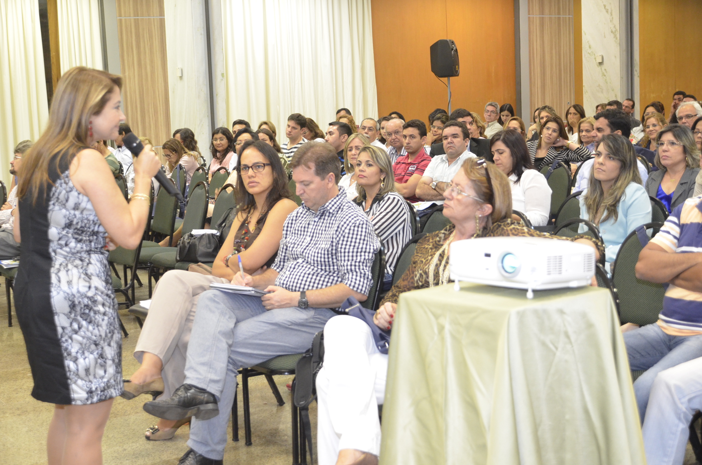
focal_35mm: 57
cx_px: 351
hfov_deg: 35.1
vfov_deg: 23.7
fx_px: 1109
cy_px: 232
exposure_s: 1/30
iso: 2200
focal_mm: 38
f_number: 4.5
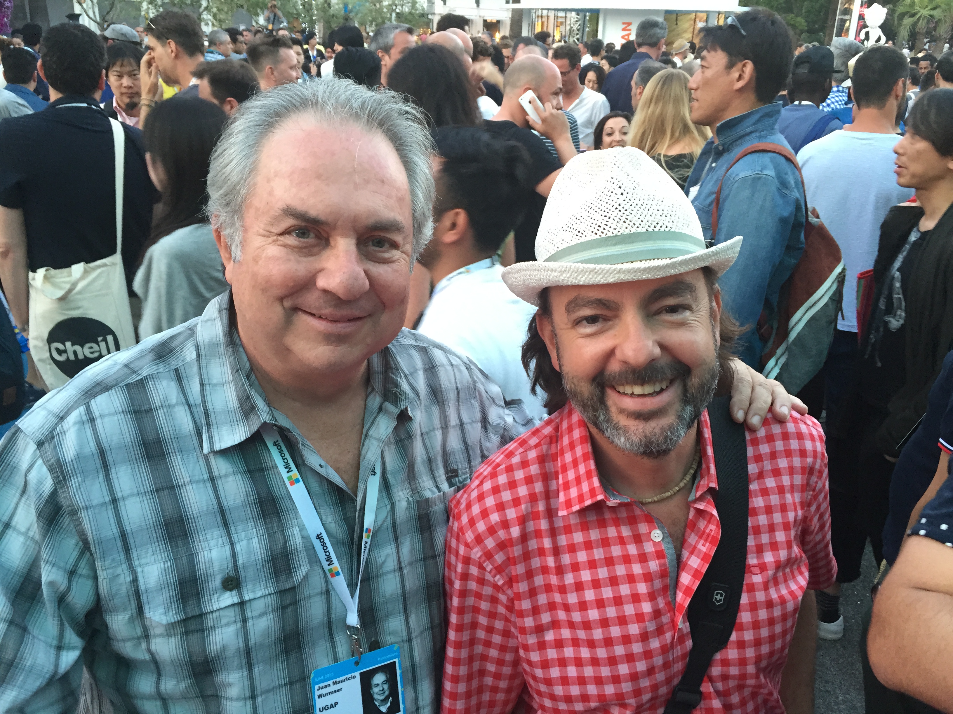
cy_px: 357
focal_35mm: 29
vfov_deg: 48.2
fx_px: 798
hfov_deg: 61.7
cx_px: 476
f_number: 2.2
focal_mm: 4.15
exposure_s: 1/30
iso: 100
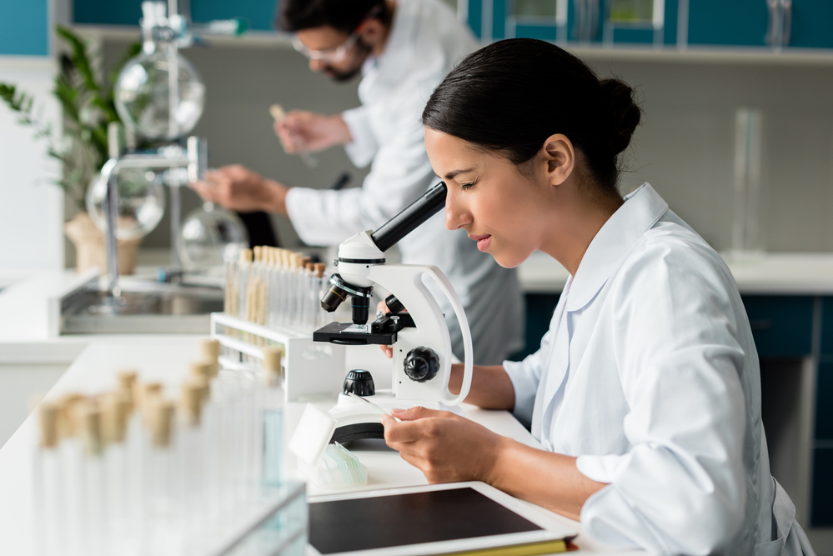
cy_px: 278
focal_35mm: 50
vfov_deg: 27.0
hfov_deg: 39.6
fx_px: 1157
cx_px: 416
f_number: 2.8
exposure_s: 1/200
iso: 200
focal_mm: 50
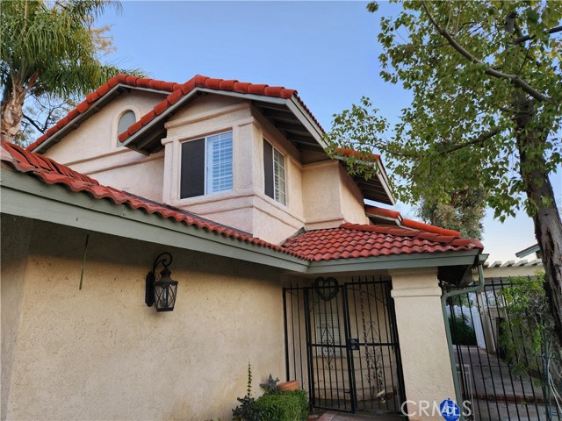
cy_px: 210
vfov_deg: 58.9
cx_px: 281
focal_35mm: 23
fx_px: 373
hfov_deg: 73.9
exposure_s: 1/180
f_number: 1.8
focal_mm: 5.4
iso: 80
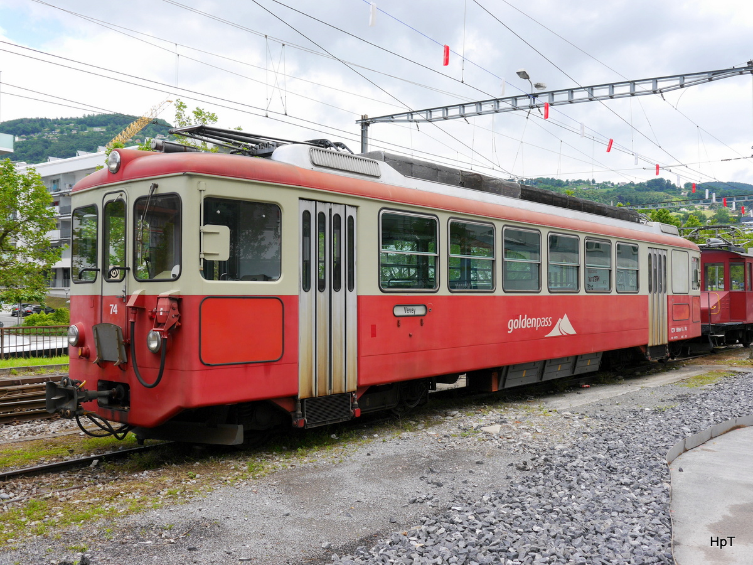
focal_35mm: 34
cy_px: 282
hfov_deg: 54.0
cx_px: 376
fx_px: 740
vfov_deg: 41.8
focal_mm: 17
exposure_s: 1/250
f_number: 6.3
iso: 160
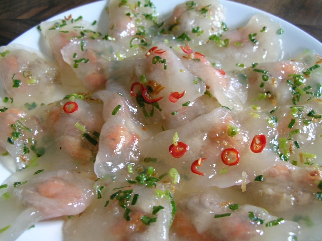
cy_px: 120
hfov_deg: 51.4
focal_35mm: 36
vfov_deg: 39.6
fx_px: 335
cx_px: 161
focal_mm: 6
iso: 58
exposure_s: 1/3.8
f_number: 2.7
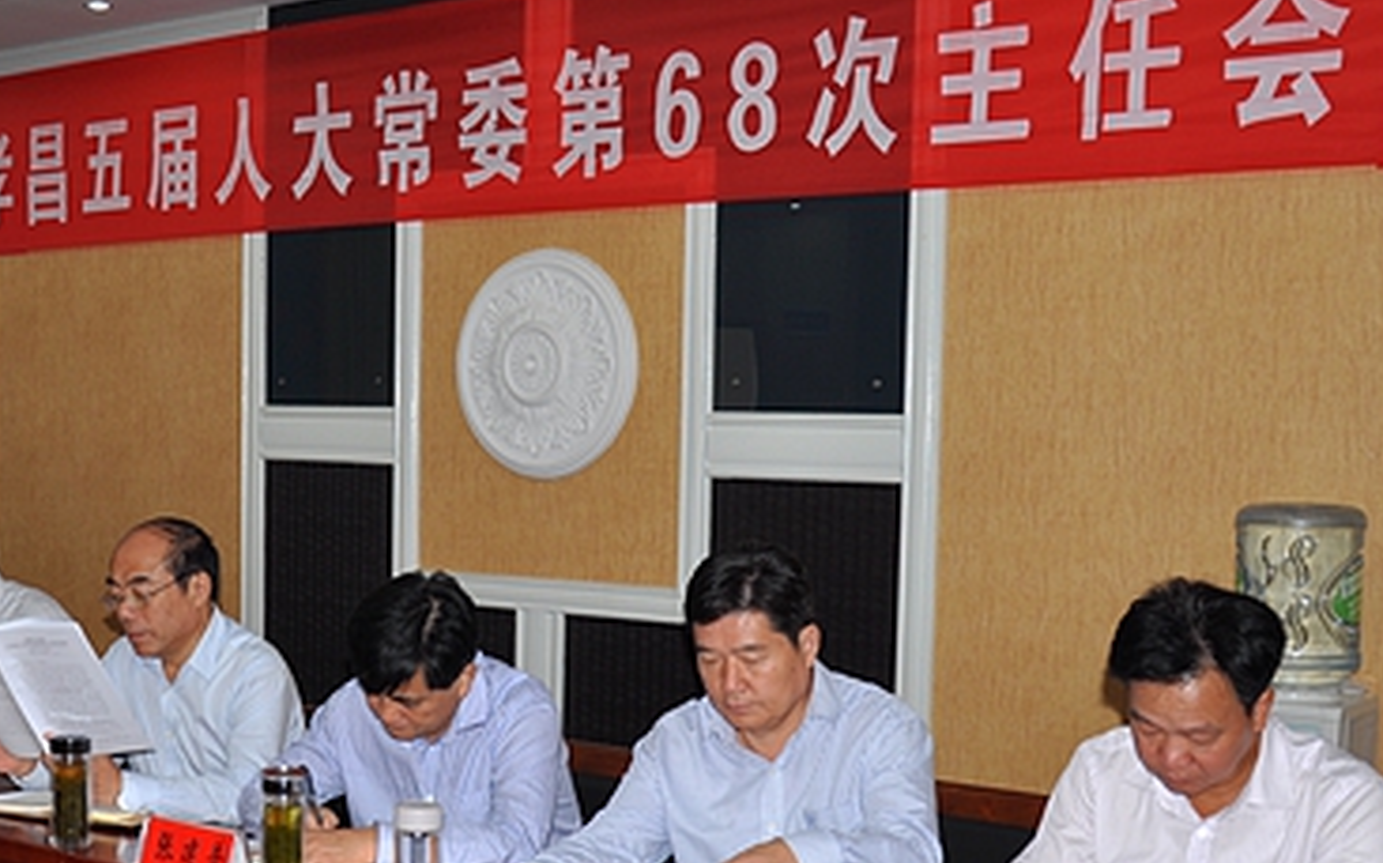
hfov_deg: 36.4
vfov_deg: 23.4
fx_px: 2072
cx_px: 415
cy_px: 578
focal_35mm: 55
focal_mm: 22
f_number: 3.8
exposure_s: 1/60
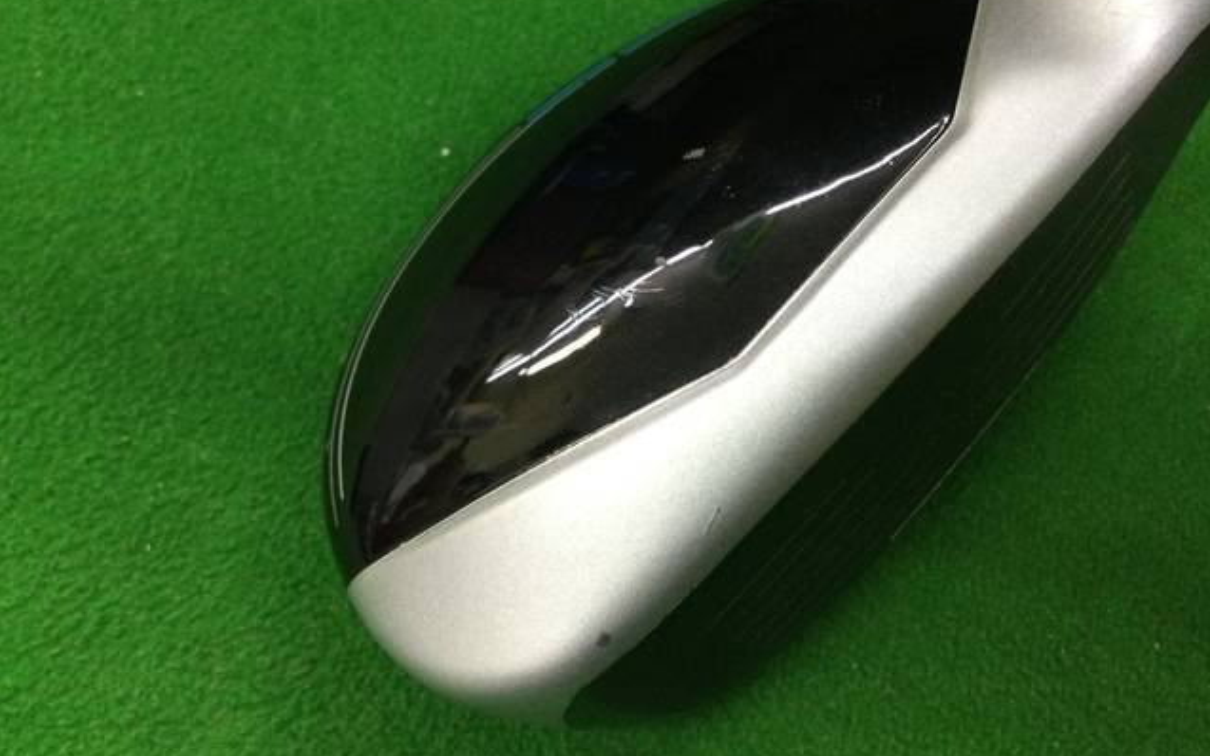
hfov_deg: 58.1
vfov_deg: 38.3
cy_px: 338
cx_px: 606
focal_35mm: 33
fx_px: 1088
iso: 100
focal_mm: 3.3
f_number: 2.4
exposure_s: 1/30
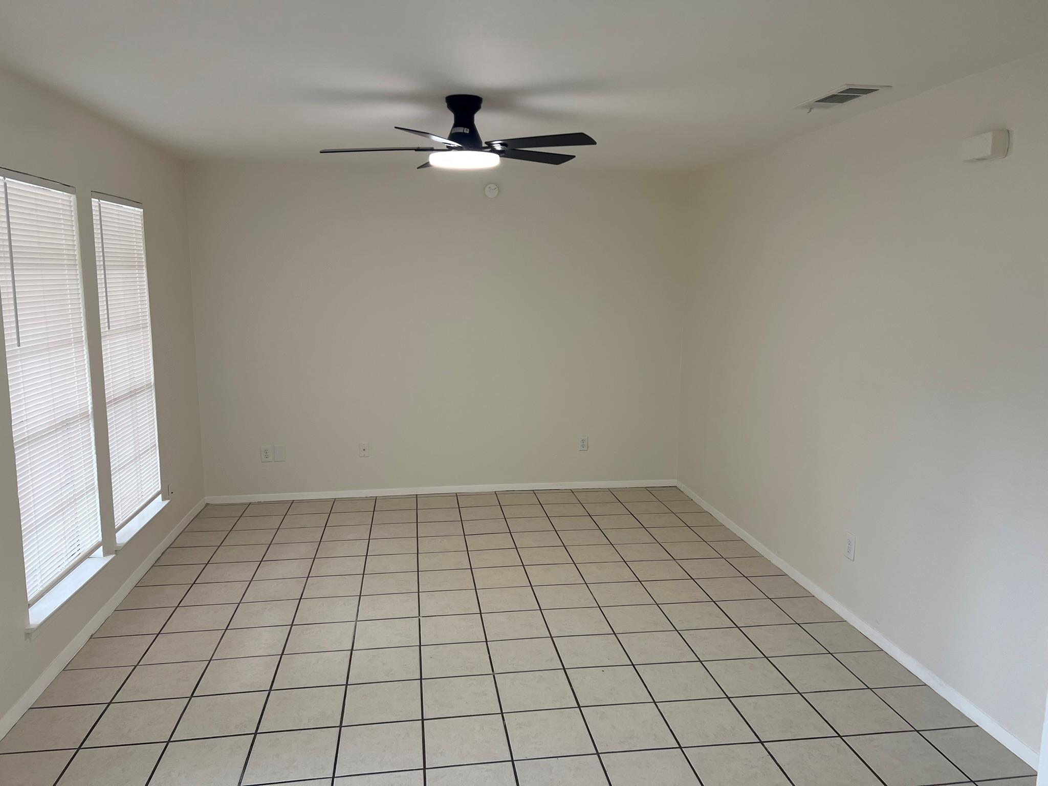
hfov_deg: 67.3
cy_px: 393
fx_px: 787
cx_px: 524
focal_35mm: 26
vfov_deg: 53.1
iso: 64
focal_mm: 5.7
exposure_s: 1/123
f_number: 1.5
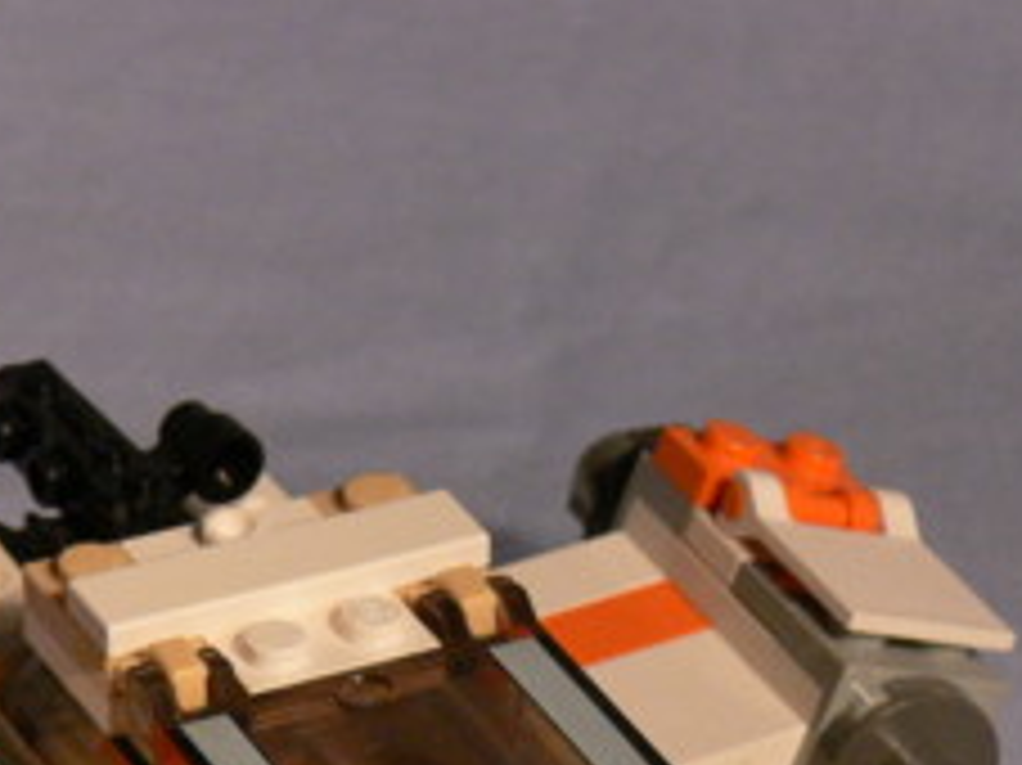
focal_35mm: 288
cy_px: 1030
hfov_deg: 6.9
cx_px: 437
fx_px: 8498
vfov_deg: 5.1
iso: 200
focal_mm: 21.5
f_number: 4
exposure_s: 1/125
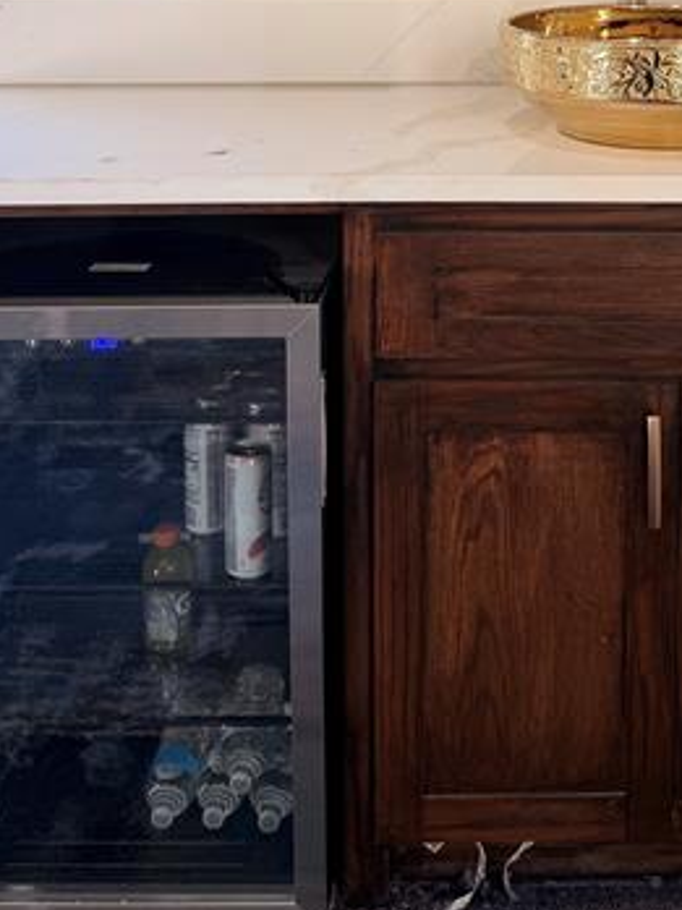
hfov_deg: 27.3
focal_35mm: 53
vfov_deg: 33.2
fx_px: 1392
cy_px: 5
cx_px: 473
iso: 100
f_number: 1.78
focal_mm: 6.76
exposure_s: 1/120
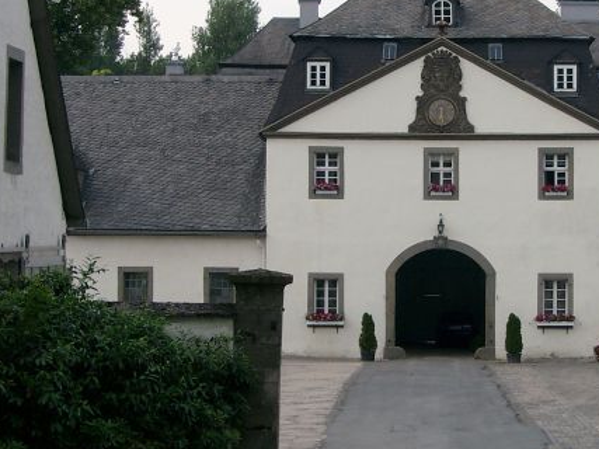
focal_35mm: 120
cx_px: 417
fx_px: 2076
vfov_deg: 12.3
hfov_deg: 16.4
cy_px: 140
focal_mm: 13.35
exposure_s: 1/255
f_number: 4
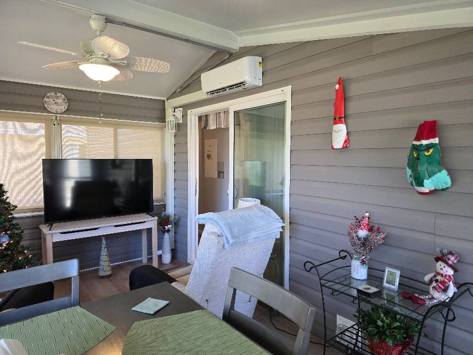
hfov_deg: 73.9
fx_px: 314
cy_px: 178
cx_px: 236
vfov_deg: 58.9
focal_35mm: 23
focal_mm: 6.3
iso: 200
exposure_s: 1/120
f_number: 1.7
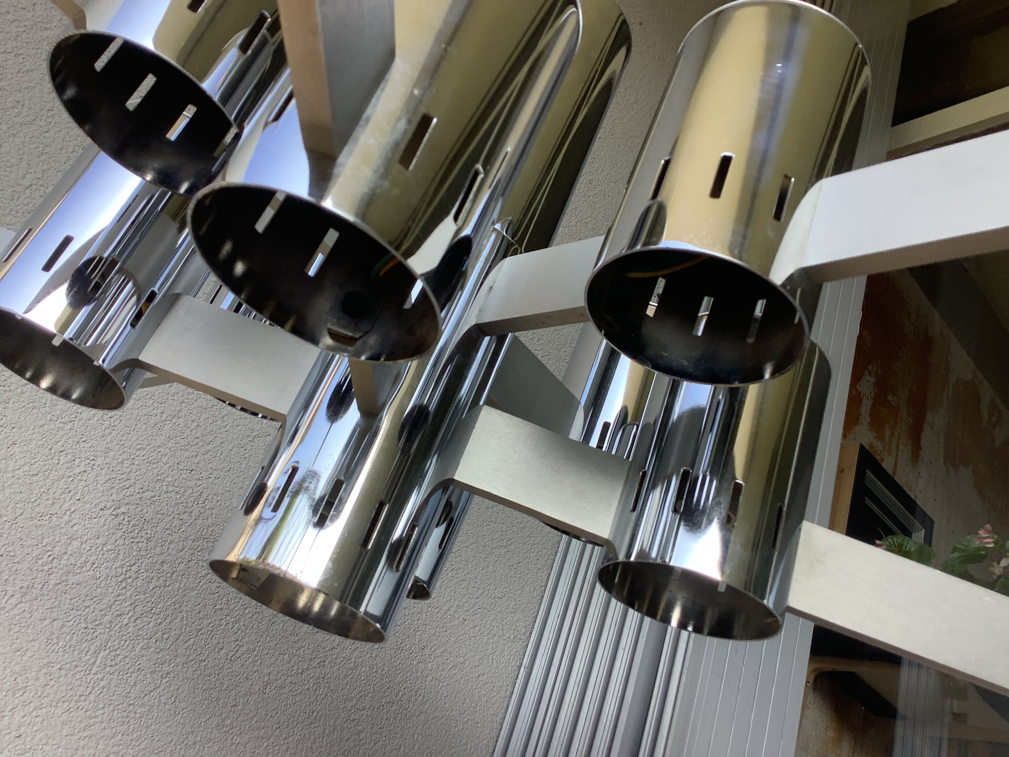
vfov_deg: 45.4
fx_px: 904
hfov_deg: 58.4
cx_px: 504
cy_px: 378
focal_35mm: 31
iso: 25
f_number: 2.4
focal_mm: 3.3
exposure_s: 1/151
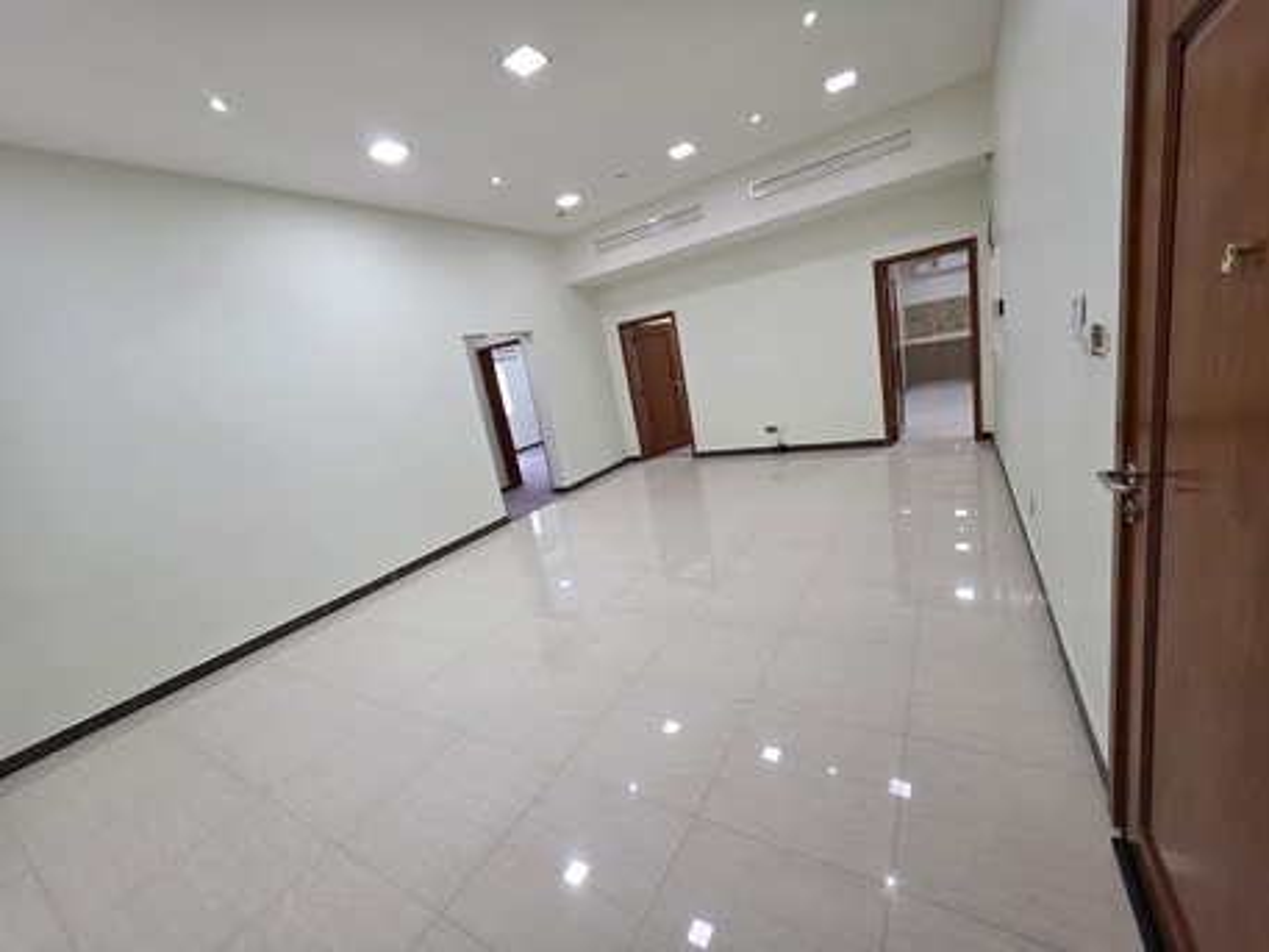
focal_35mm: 13
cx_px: 634
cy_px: 476
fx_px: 477
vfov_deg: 89.9
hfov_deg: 106.2
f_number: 1.9
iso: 160
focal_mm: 2.2
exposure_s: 1/100
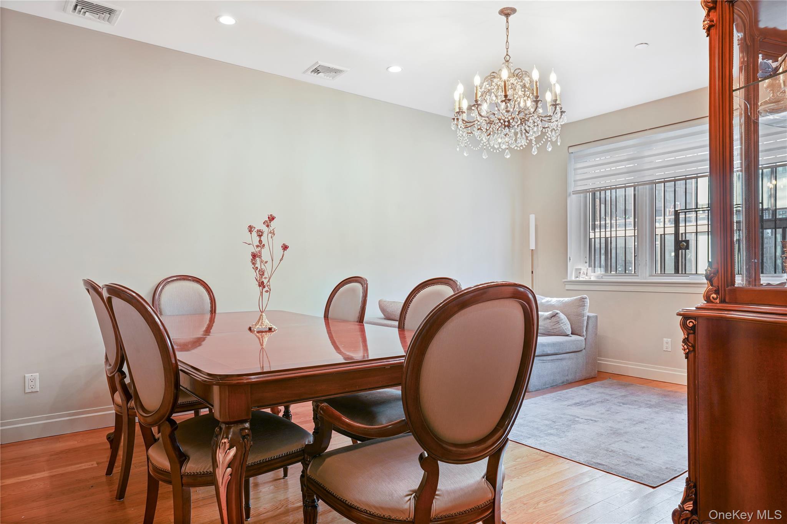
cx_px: 394
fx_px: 503
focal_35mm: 23
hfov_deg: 76.1
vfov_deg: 55.1
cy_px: 262
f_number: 8
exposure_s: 1/3
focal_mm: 23
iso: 100
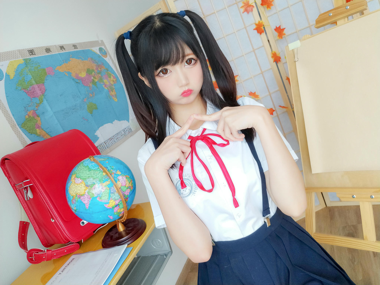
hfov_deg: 69.4
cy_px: 142
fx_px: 274
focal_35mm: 25
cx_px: 190
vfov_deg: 54.9
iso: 64
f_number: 1.8
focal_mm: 4.36
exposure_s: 1/50
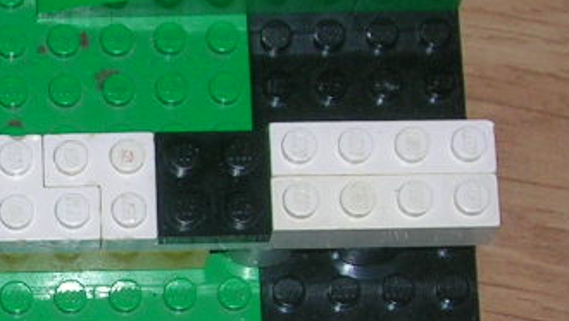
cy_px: 328
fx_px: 2702
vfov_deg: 6.8
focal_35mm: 179
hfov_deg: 11.7
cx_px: -195
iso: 50
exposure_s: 1/60.1
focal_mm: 8
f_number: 5.5
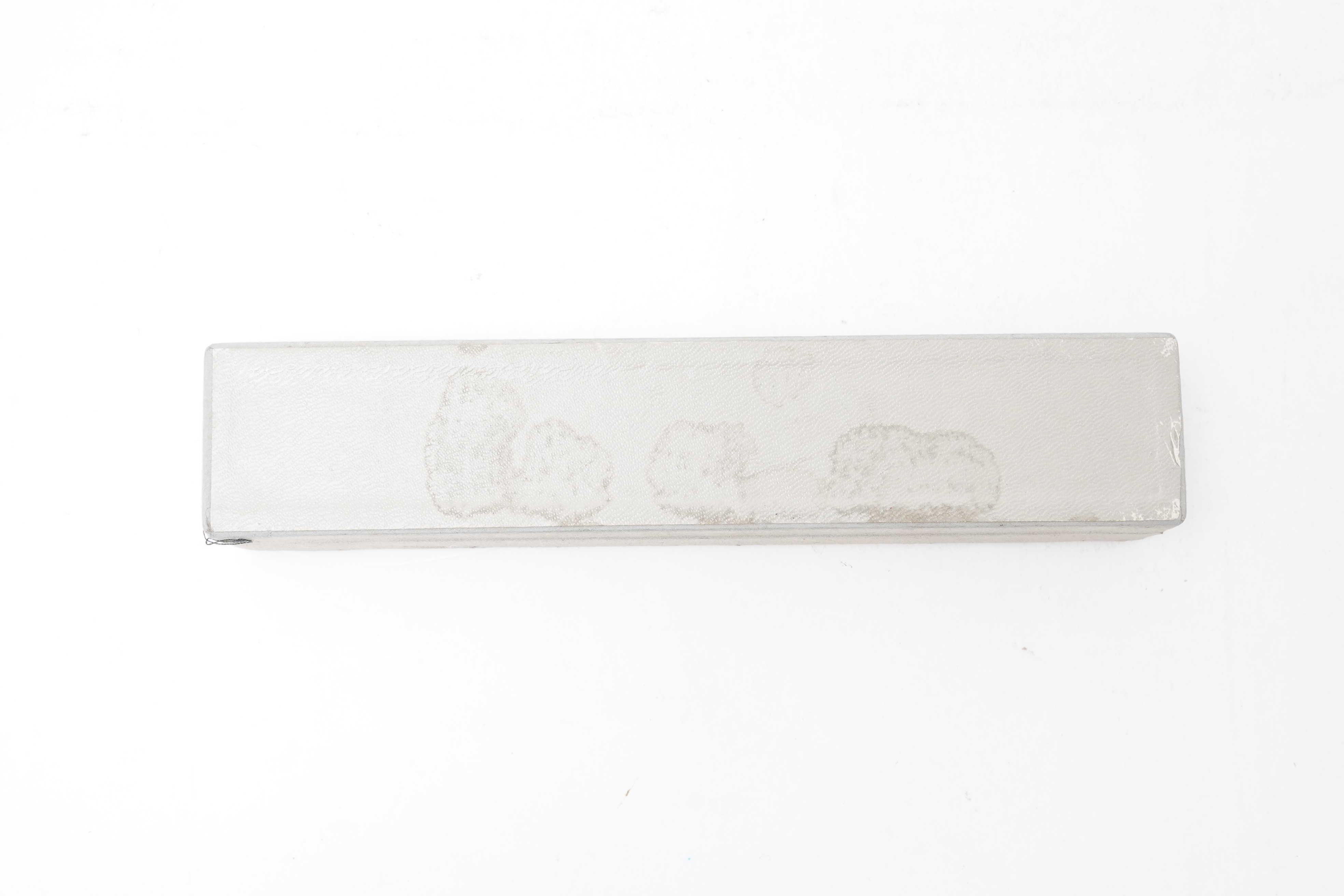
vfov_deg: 29.9
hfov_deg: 43.6
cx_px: 672
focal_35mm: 45
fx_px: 1680
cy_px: 448
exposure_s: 1/125
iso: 800
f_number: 18
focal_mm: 30
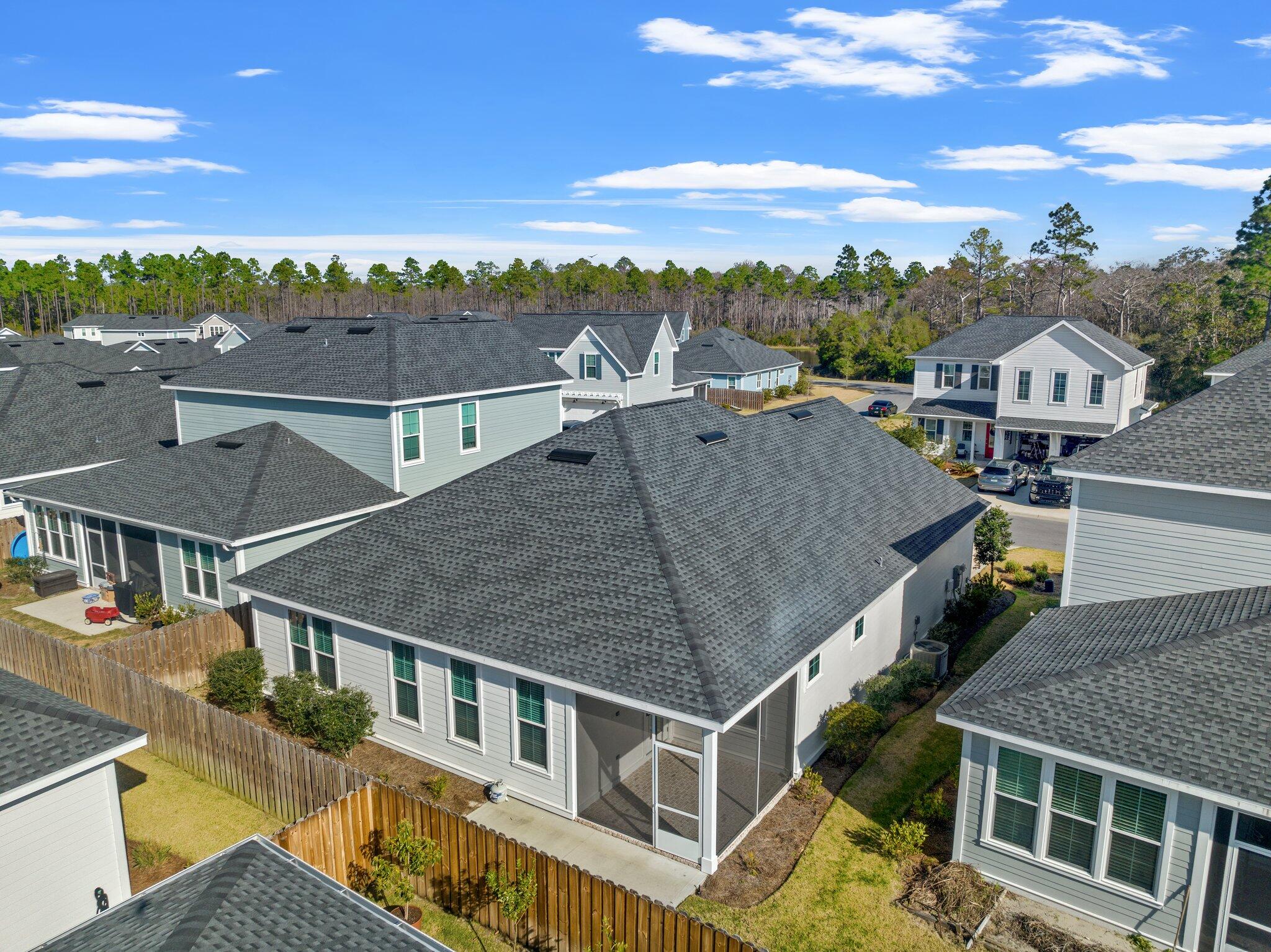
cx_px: 636
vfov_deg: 56.8
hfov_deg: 71.6
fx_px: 881
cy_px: 476
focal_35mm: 24
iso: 120
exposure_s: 1/1250
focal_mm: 12.29
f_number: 2.8
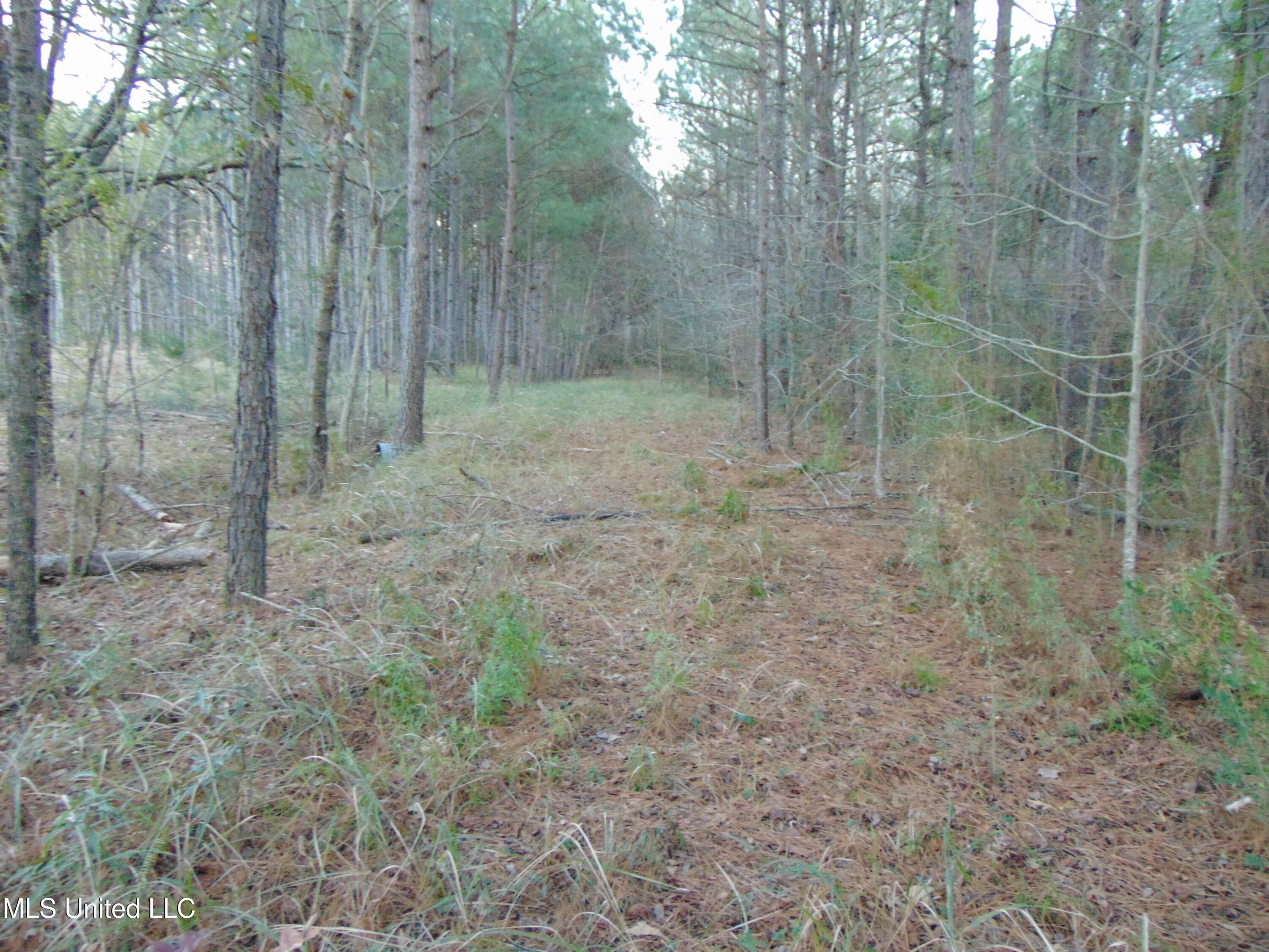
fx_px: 916
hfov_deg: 69.4
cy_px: 476
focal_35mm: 25
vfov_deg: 54.9
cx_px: 634
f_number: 3
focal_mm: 4.5
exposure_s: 1/15
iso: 400
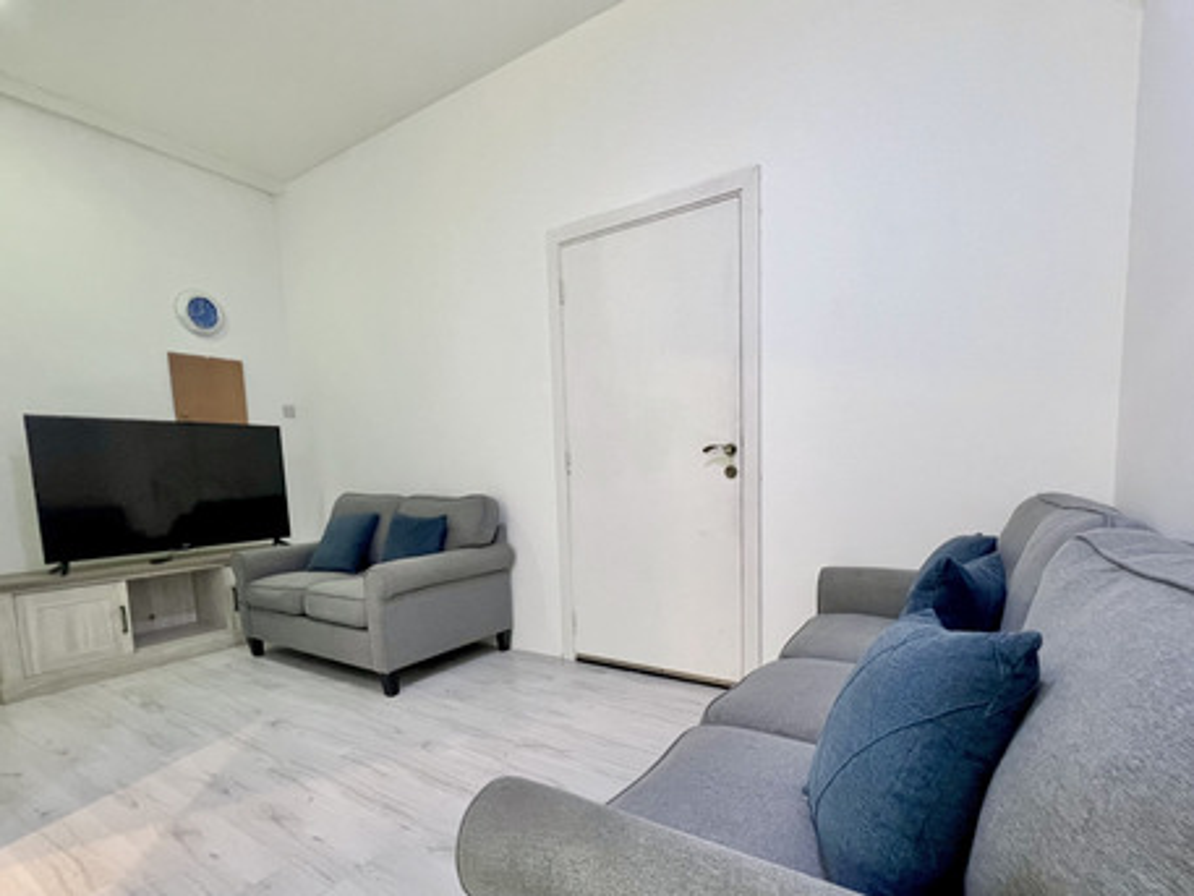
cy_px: 448
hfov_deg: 106.2
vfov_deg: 89.9
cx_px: 597
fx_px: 449
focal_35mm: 13
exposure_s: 1/100
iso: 250
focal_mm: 1.57
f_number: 1.8
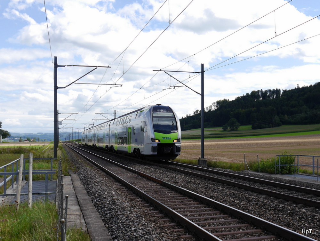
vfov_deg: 44.3
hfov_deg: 56.7
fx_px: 296
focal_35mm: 32
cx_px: 160
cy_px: 120
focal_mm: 16
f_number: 7.1
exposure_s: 1/400
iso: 160
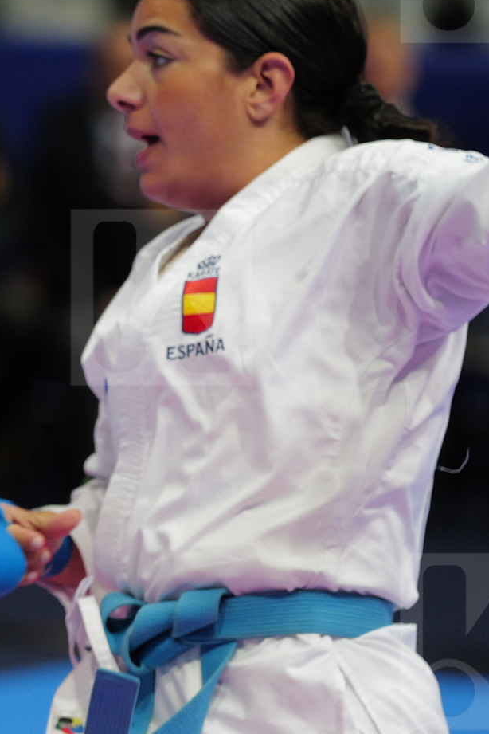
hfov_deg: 3.2
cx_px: -168
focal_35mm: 423
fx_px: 8618
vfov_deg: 4.9
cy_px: 298
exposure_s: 1/1000
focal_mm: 156
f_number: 2.8
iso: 1600
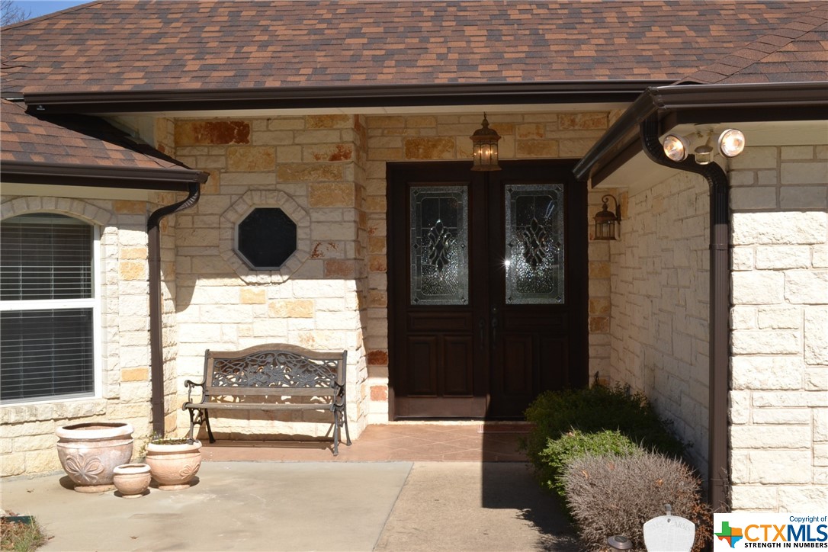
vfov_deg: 29.9
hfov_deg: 43.6
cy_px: 276
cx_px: 414
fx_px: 1035
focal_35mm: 45
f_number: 18
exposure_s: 1/200
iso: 400
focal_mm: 30
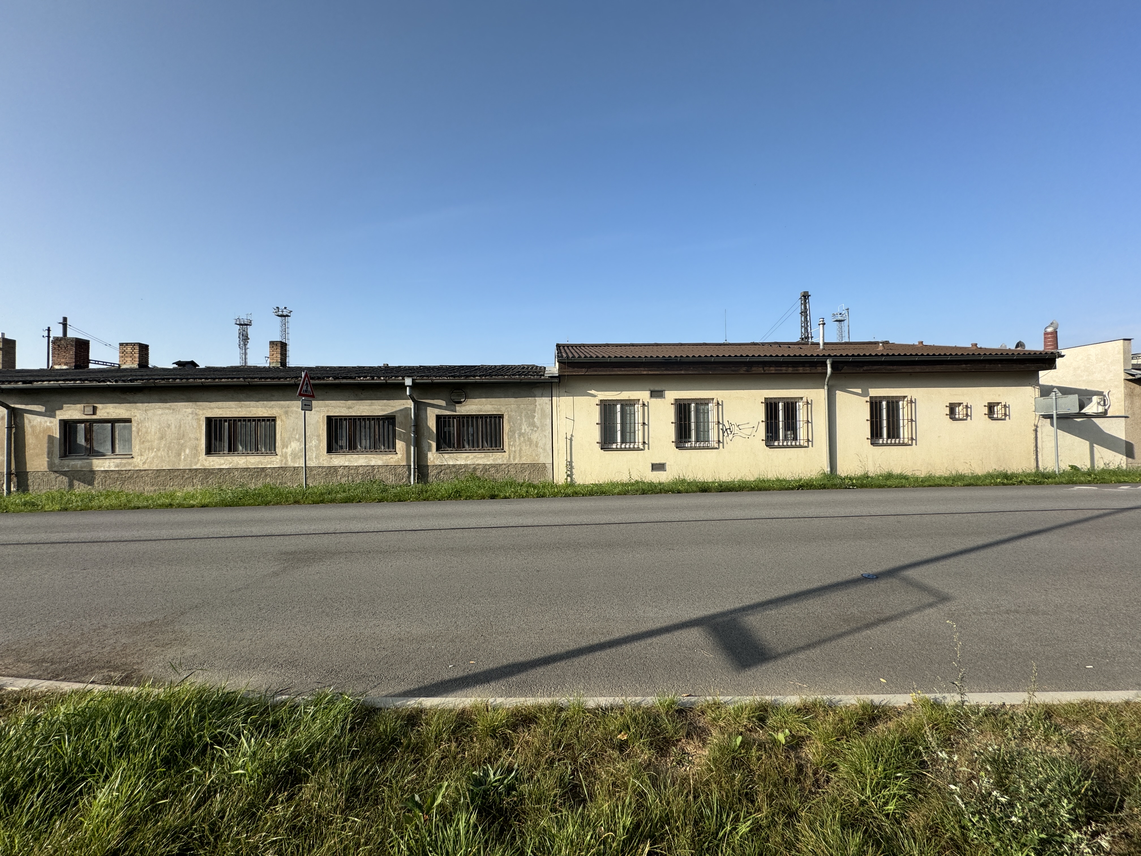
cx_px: 570
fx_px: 461
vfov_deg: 85.7
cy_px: 428
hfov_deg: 102.1
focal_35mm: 14
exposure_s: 1/1637
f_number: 2.2
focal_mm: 2.22
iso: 50
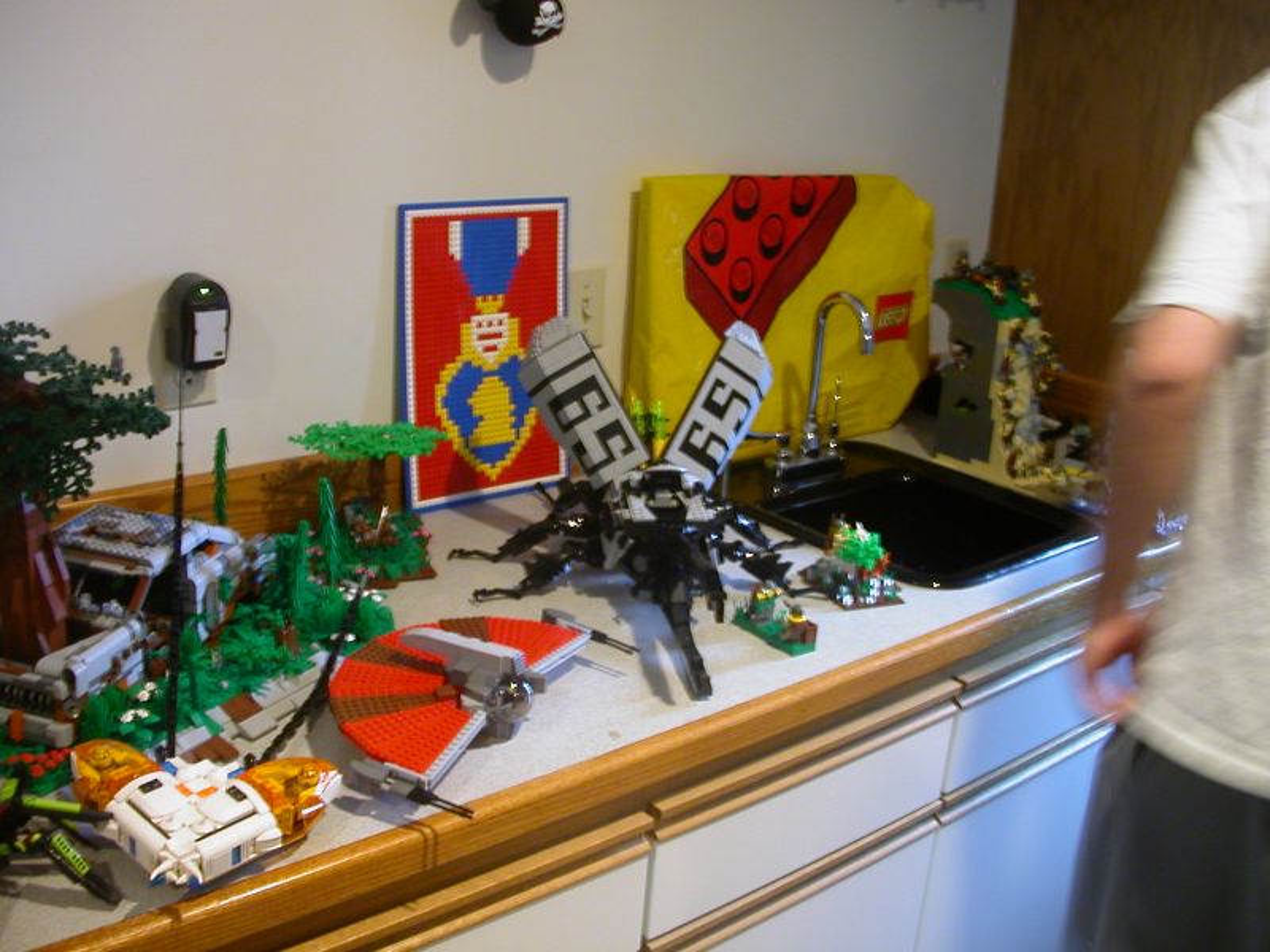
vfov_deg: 38.7
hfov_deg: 50.1
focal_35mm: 37
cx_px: 635
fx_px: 1357
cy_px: 476
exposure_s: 1/4.1
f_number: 2.7
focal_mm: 5.6
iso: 100
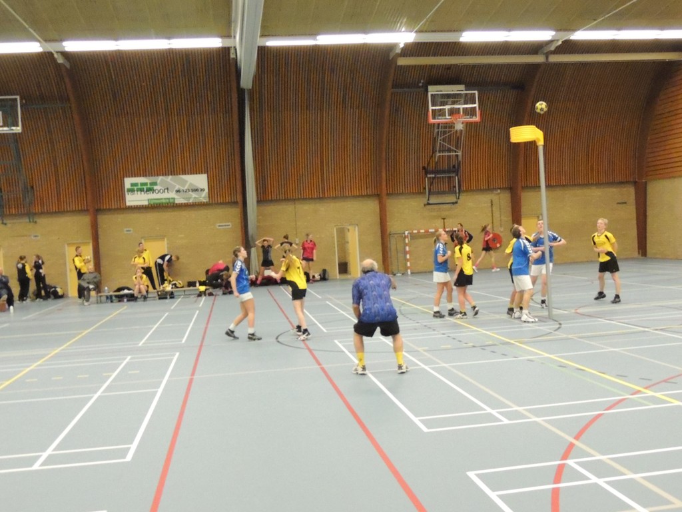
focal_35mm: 40
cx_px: 341
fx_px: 788
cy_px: 256
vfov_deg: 36.0
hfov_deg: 46.8
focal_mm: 7.1
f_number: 3.3
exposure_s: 1/100
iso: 3200
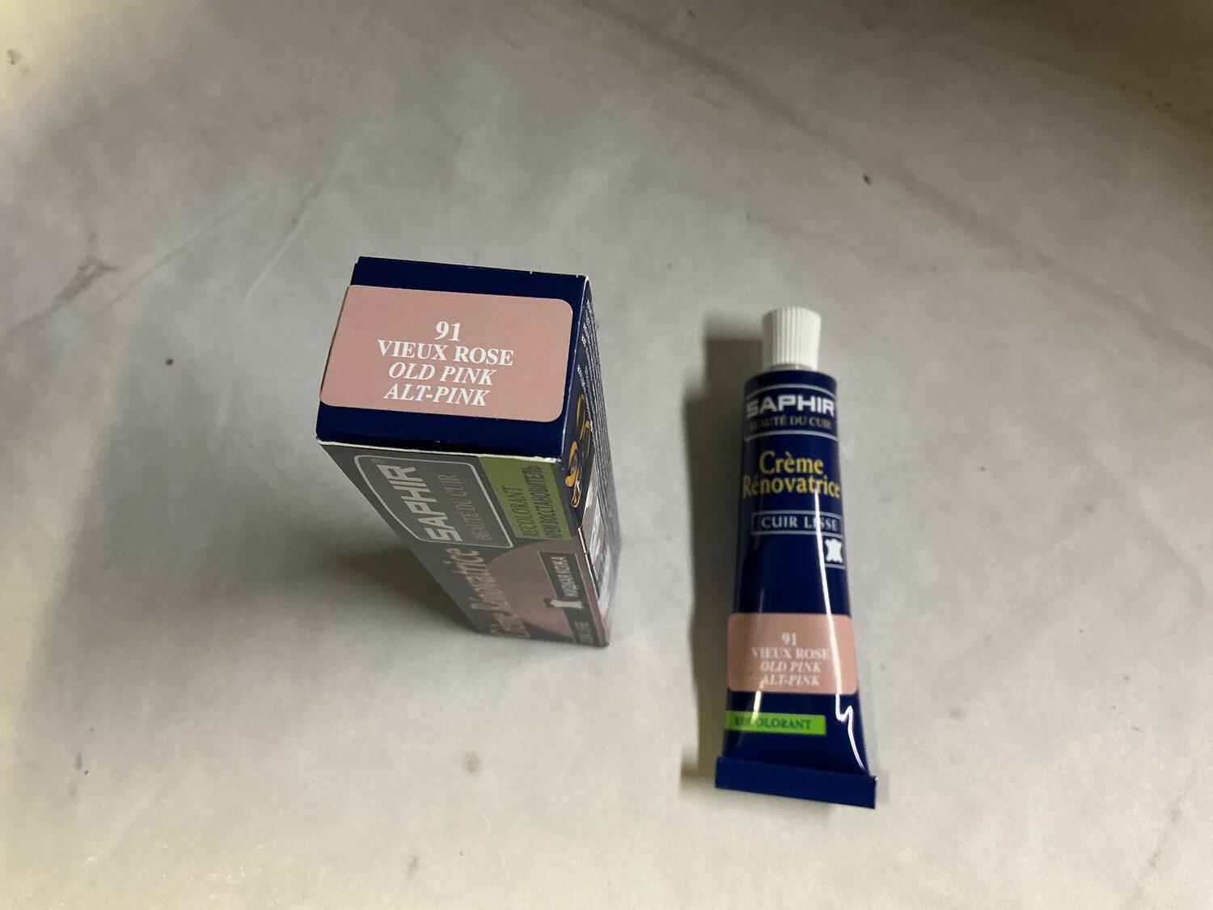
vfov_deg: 48.2
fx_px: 1016
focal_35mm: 29
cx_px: 606
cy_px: 455
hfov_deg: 61.7
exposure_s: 1/50
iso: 125
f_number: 1.8
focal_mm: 3
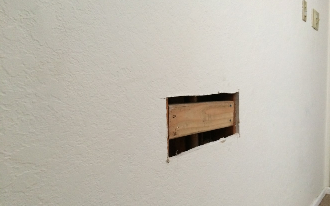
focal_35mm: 31
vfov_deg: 40.5
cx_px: 166
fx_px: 279
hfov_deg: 61.2
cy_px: 119
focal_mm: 4.15
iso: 320
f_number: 2.2
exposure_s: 1/20
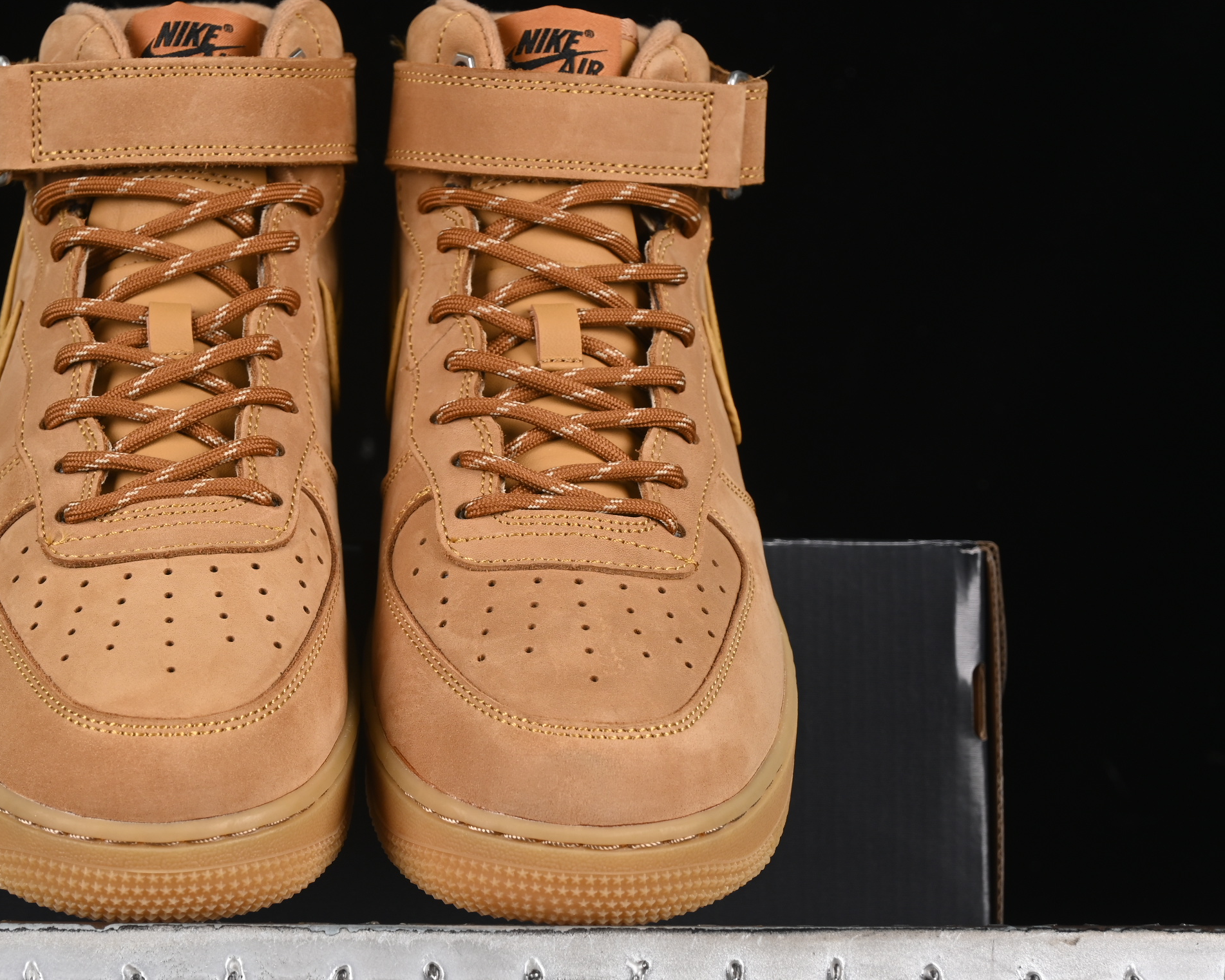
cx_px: 354
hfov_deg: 18.5
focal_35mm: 103
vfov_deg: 14.9
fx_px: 3735
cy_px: 553
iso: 160
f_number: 7.1
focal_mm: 50
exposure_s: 1/60
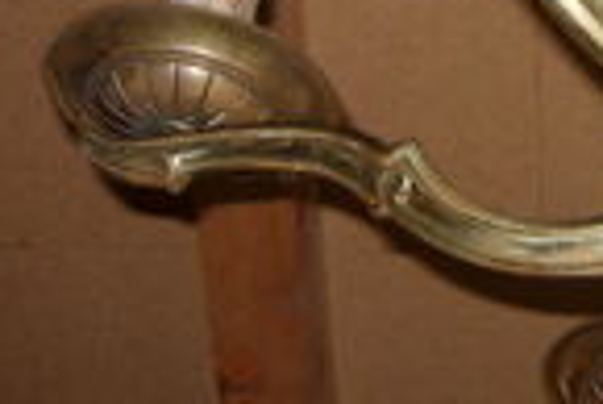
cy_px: -46
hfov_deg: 15.4
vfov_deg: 10.9
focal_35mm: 124
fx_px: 2079
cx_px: 857
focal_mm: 7.5
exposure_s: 1/45.2
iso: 50
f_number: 2.7
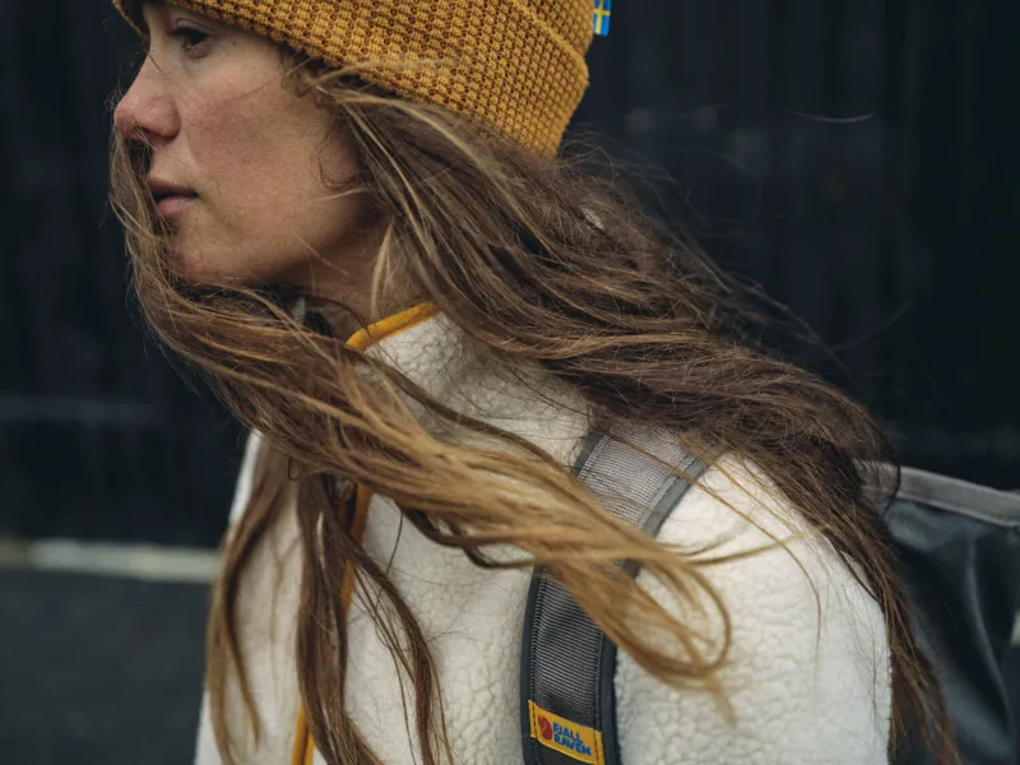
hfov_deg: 44.8
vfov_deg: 34.3
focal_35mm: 42
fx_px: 1238
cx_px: 510
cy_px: 382
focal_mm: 52.7
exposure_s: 1/640
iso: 320
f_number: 4
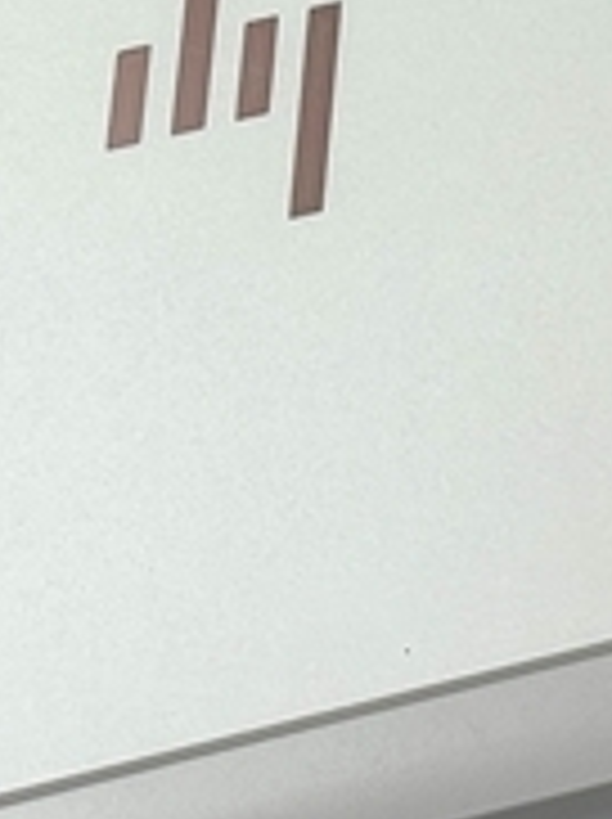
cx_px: 346
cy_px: 202
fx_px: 4986
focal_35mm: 211
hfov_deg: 7.0
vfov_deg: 9.4
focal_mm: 6.76
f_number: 1.78
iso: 50
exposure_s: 1/199
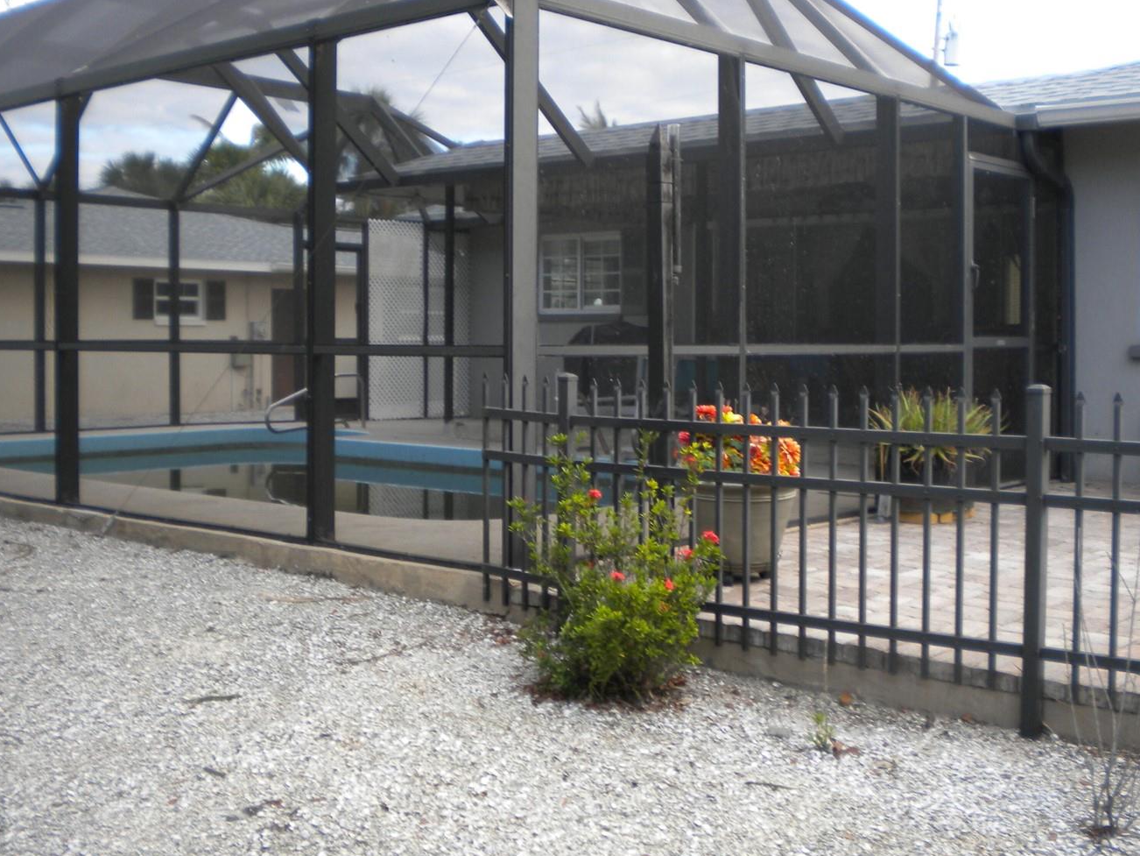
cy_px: 370
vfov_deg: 33.6
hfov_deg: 43.8
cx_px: 566
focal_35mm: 43
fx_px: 1416
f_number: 3.1
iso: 80
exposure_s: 1/93
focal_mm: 6.3
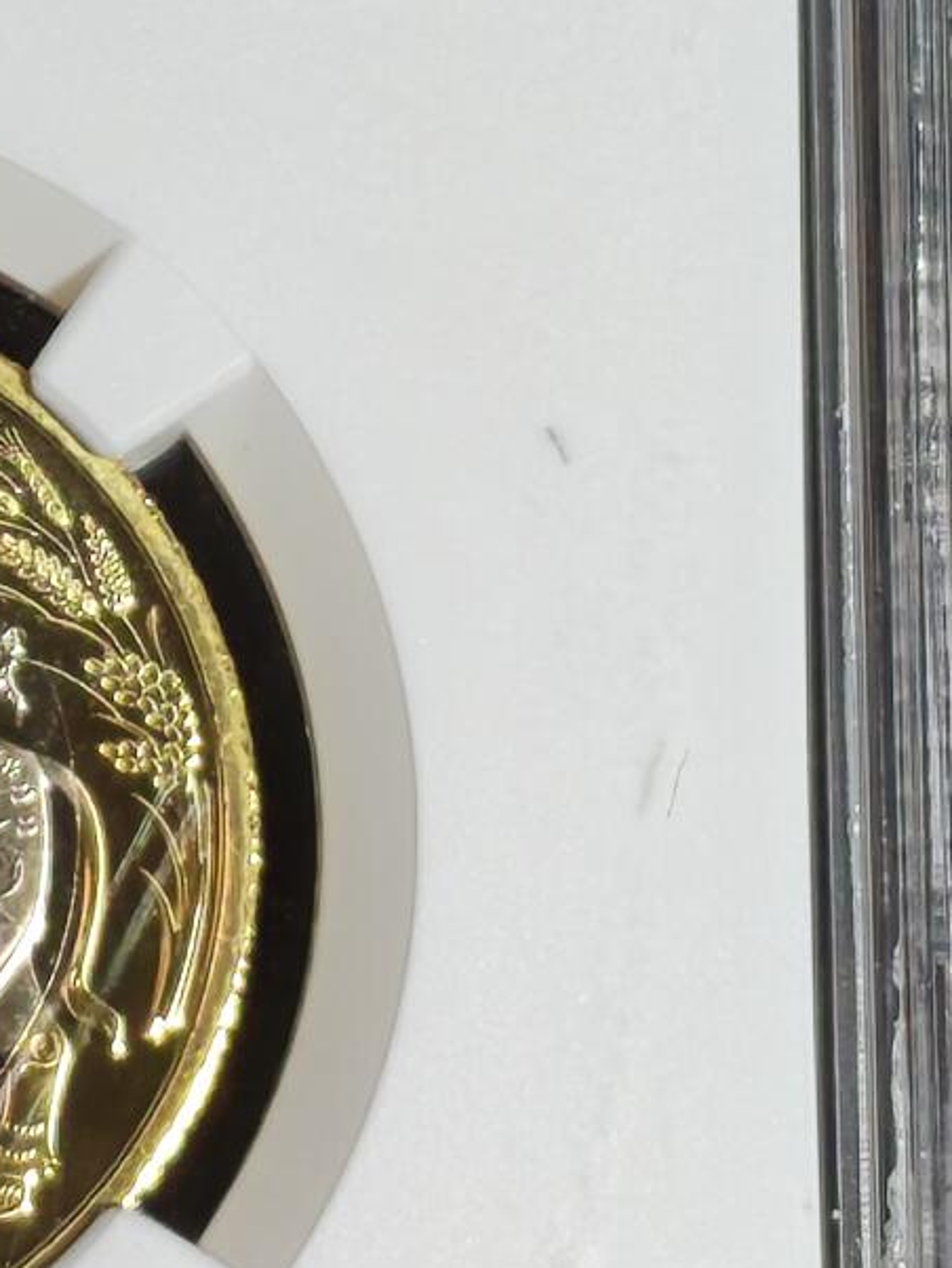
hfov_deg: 5.3
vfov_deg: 7.0
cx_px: -354
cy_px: 240
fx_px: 10297
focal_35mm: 281
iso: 50
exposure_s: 1/349
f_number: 1.5
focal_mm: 4.94
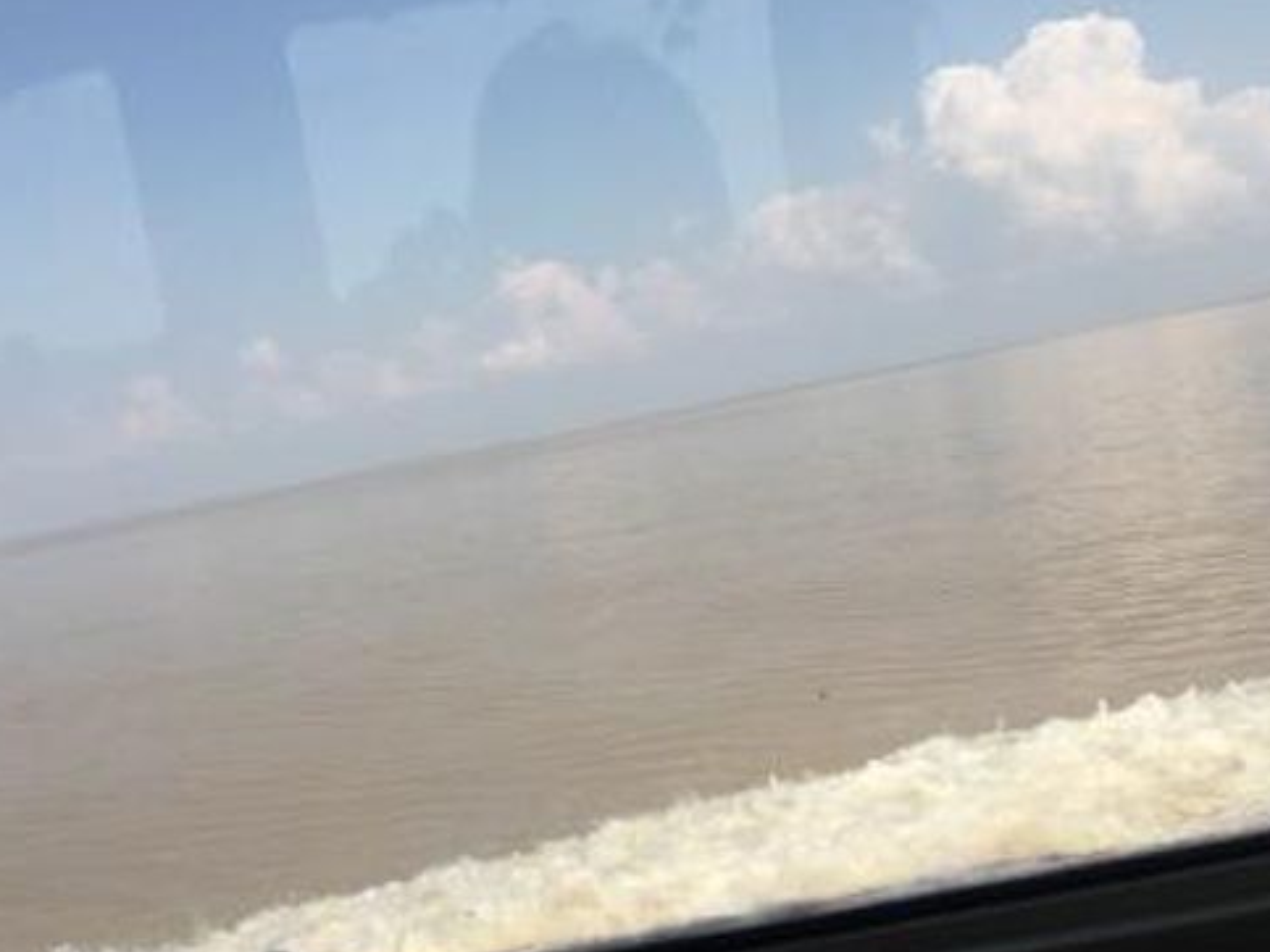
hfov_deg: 47.7
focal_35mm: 39
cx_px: 544
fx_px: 1430
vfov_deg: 36.8
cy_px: 485
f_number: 2.2
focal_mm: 4.15
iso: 32
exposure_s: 1/2825
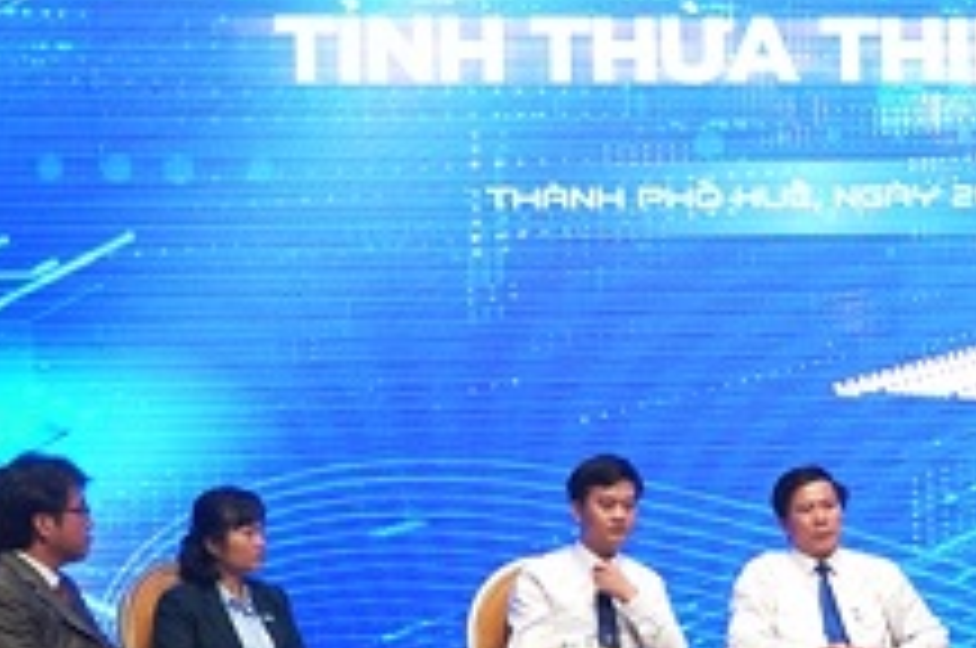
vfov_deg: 12.0
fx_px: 3090
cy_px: 346
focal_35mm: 114
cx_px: 823
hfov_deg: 17.7
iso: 400
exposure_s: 1/50
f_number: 4
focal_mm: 33
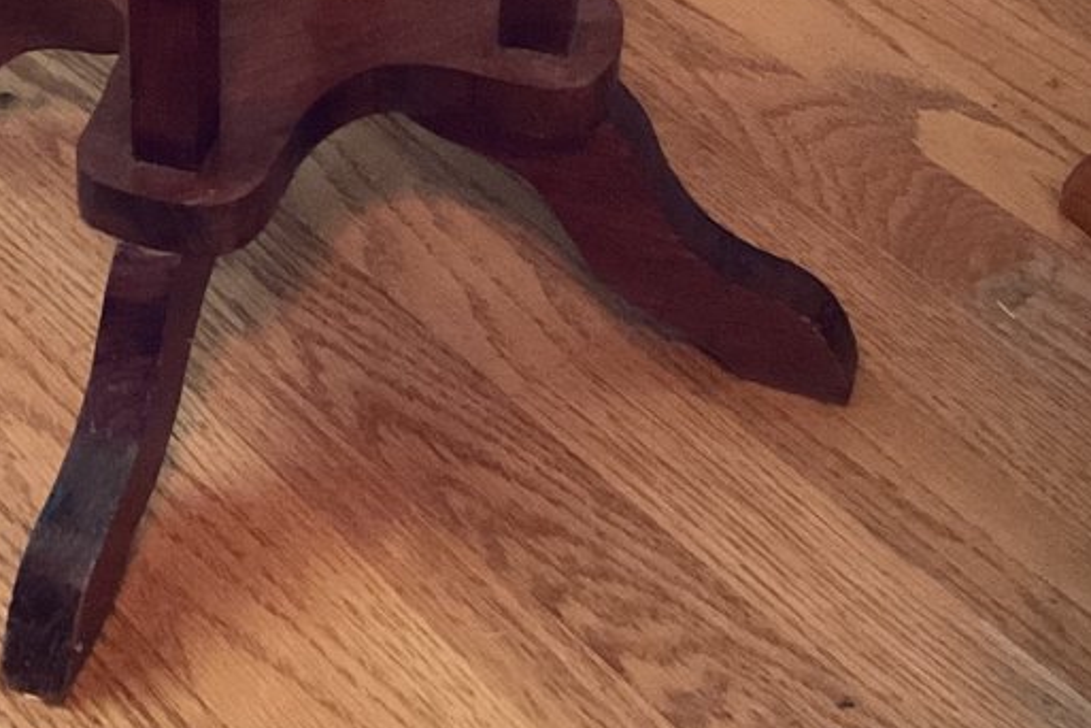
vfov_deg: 14.6
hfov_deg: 22.6
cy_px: -271
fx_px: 2697
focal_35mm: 89
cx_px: 241
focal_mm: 3
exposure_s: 1/30
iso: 320
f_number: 1.8
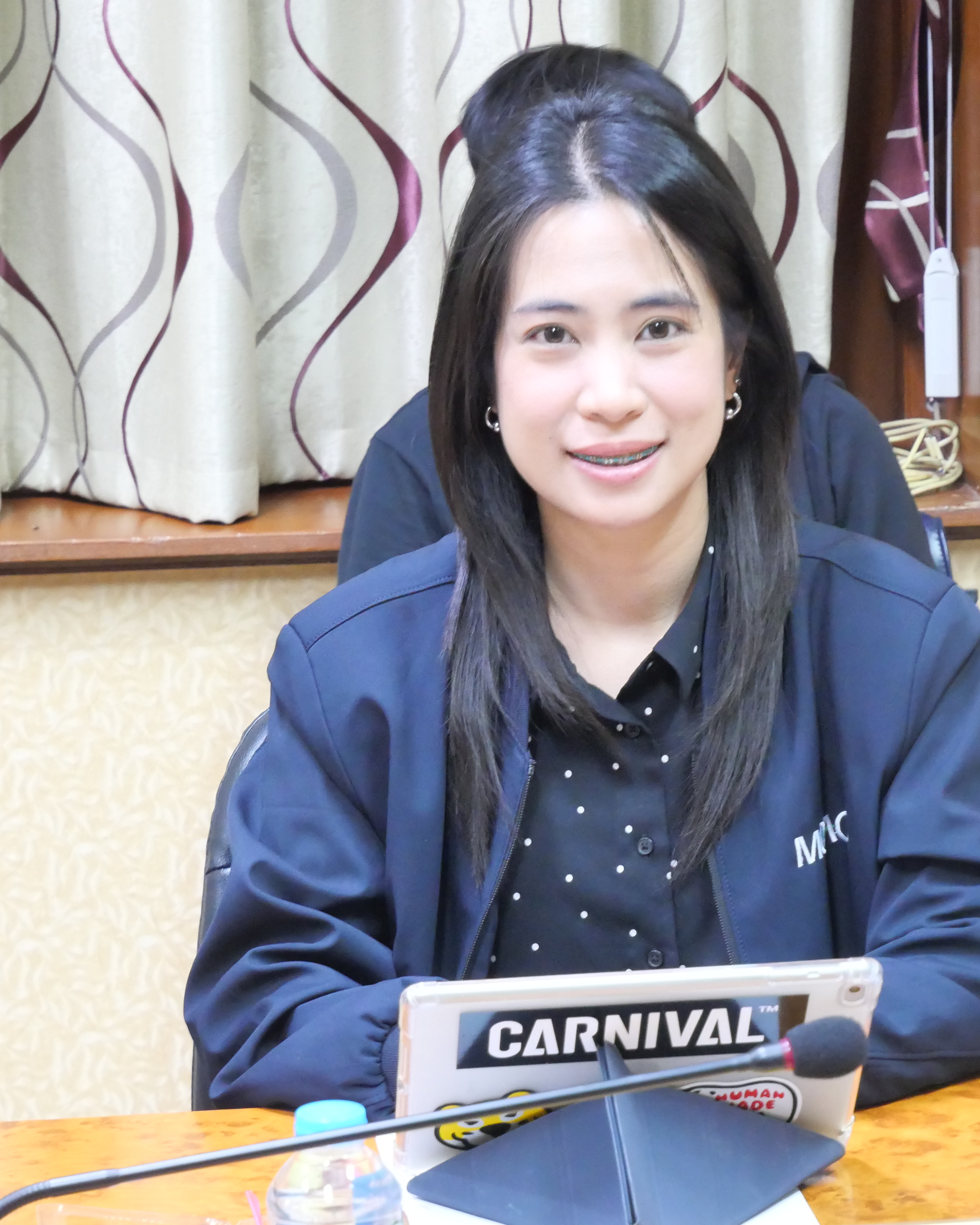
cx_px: 577
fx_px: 4568
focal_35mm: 126
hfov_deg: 12.2
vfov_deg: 15.3
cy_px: 615
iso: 3200
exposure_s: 1/8
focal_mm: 43
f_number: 5.6
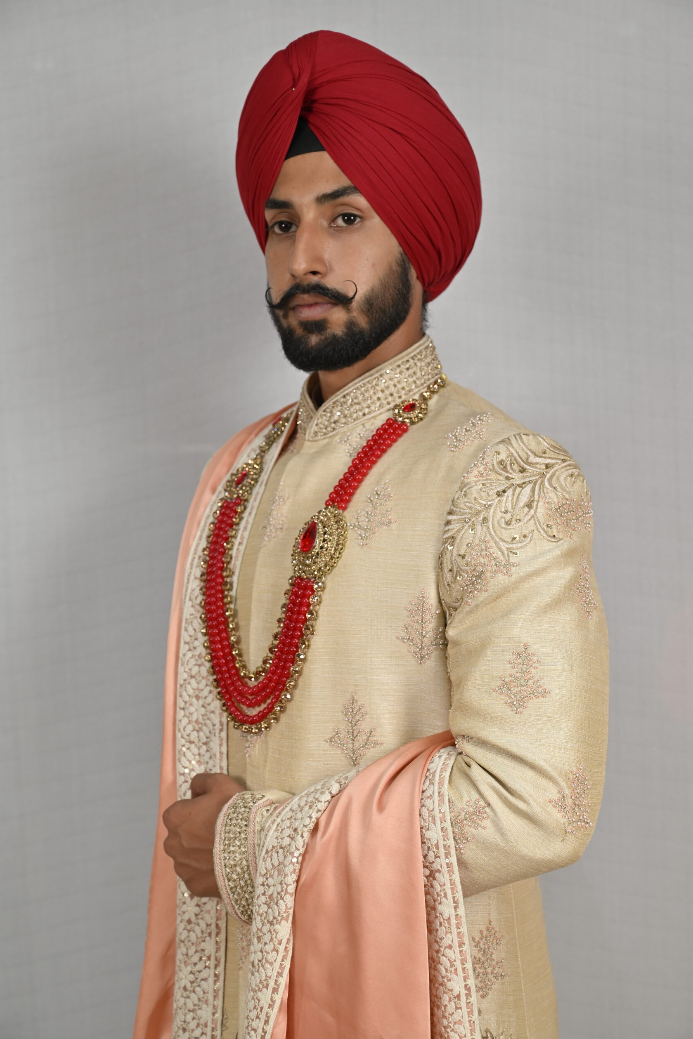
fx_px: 1790
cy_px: 523
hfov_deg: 21.9
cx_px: 343
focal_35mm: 62
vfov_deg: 32.4
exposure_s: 1/125
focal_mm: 61
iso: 400
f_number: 5.6
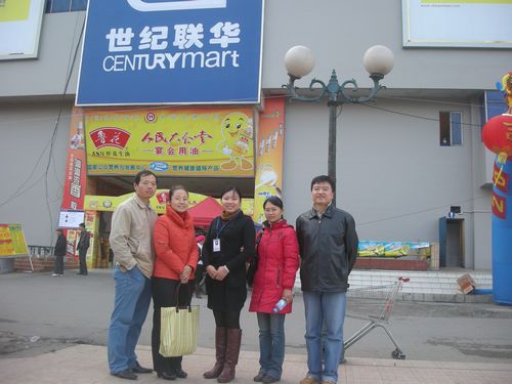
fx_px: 518
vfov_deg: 40.7
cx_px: 256
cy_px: 192
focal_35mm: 35
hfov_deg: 52.6
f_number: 2.8
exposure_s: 1/62.3
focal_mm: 5.7
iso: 60
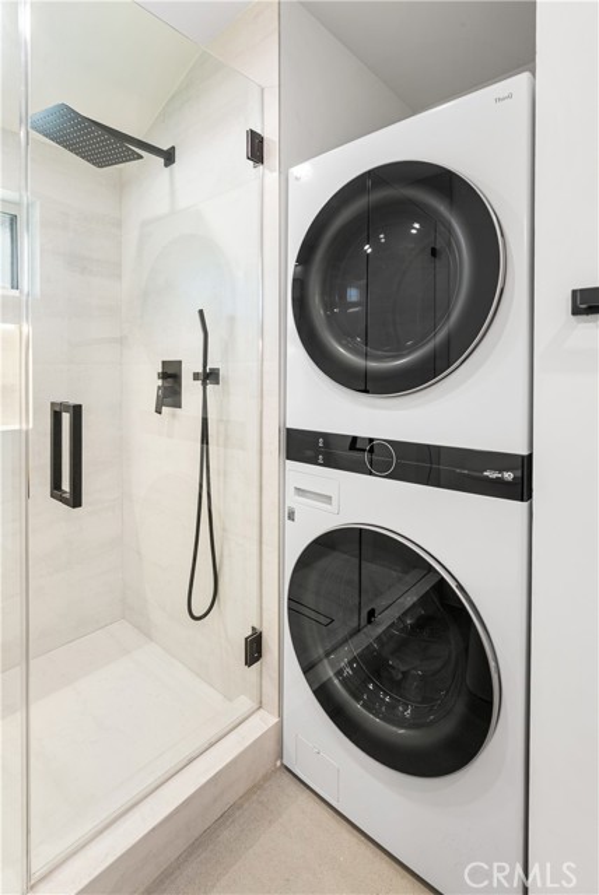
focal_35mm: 16
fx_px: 398
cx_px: 300
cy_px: 448
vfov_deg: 96.7
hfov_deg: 73.9
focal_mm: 16
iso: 100
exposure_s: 1/1.67
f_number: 8
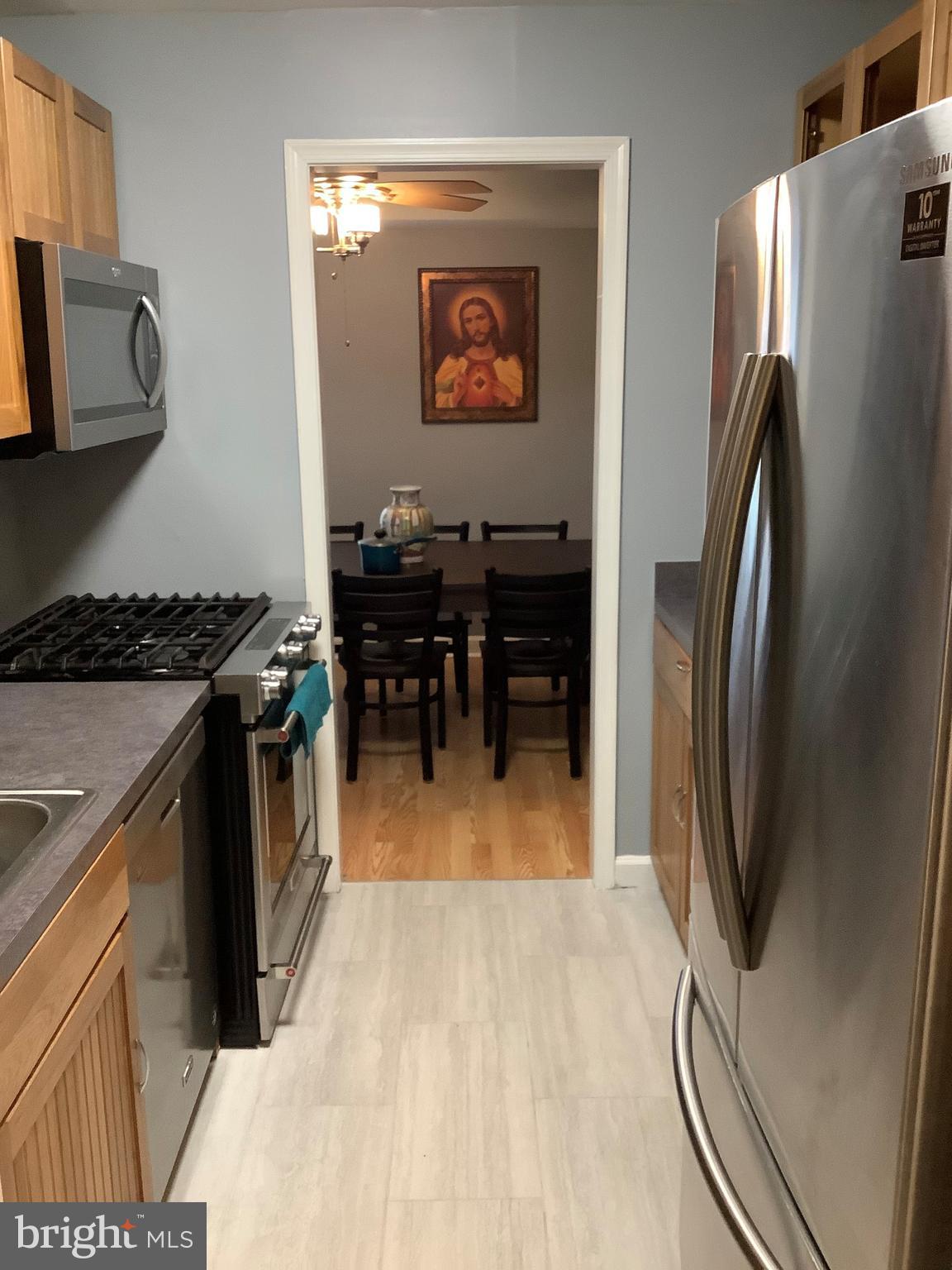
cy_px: 635
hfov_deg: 45.4
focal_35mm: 31
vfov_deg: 58.4
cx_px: 476
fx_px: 1137
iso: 320
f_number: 2.4
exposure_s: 1/40
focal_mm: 3.3
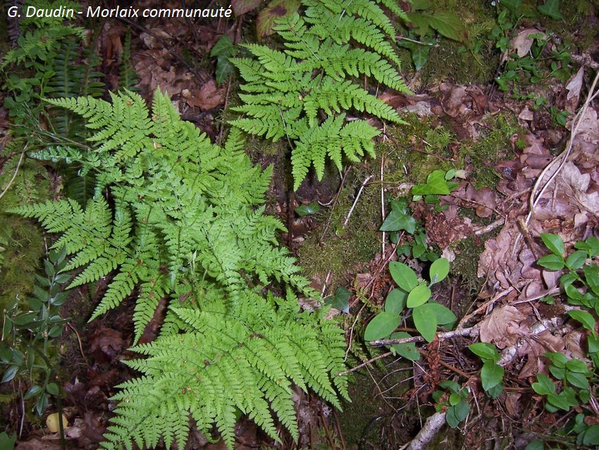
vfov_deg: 39.7
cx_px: 300
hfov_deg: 51.3
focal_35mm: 36
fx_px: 623
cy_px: 225
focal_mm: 6.2
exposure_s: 1/60
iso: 80
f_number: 2.8
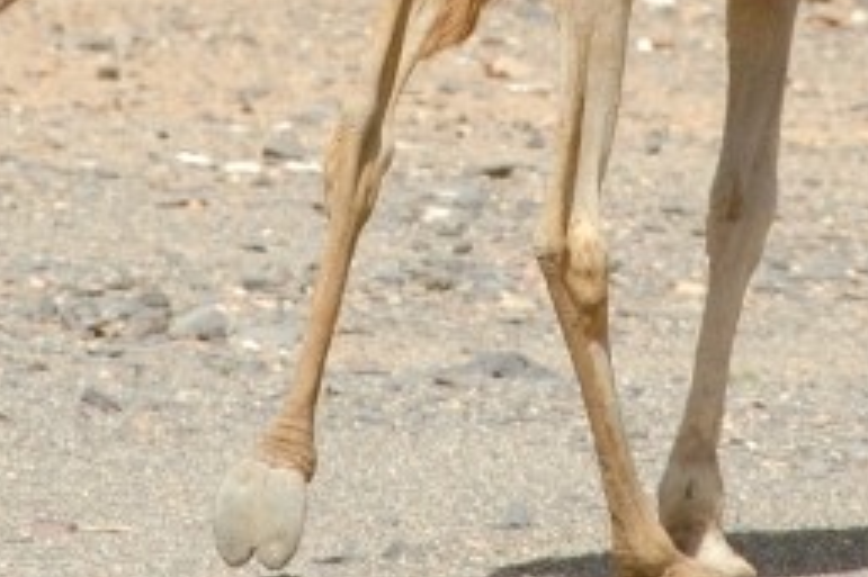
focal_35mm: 1195
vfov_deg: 1.1
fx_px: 28793
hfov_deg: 1.7
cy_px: -326
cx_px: 527
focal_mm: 200
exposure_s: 1/1000
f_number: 8
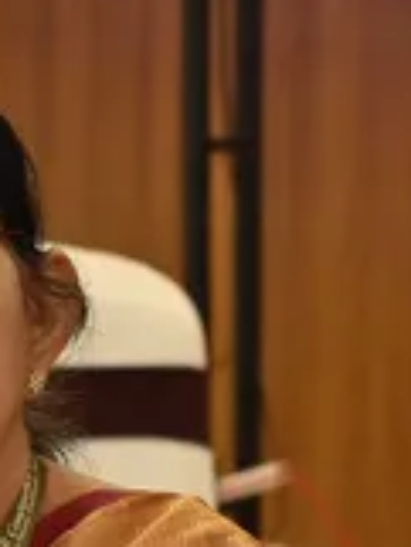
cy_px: 712
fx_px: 4221
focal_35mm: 267
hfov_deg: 5.4
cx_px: -574
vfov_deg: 7.3
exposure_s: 1/125
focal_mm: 35
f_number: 3.5
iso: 800
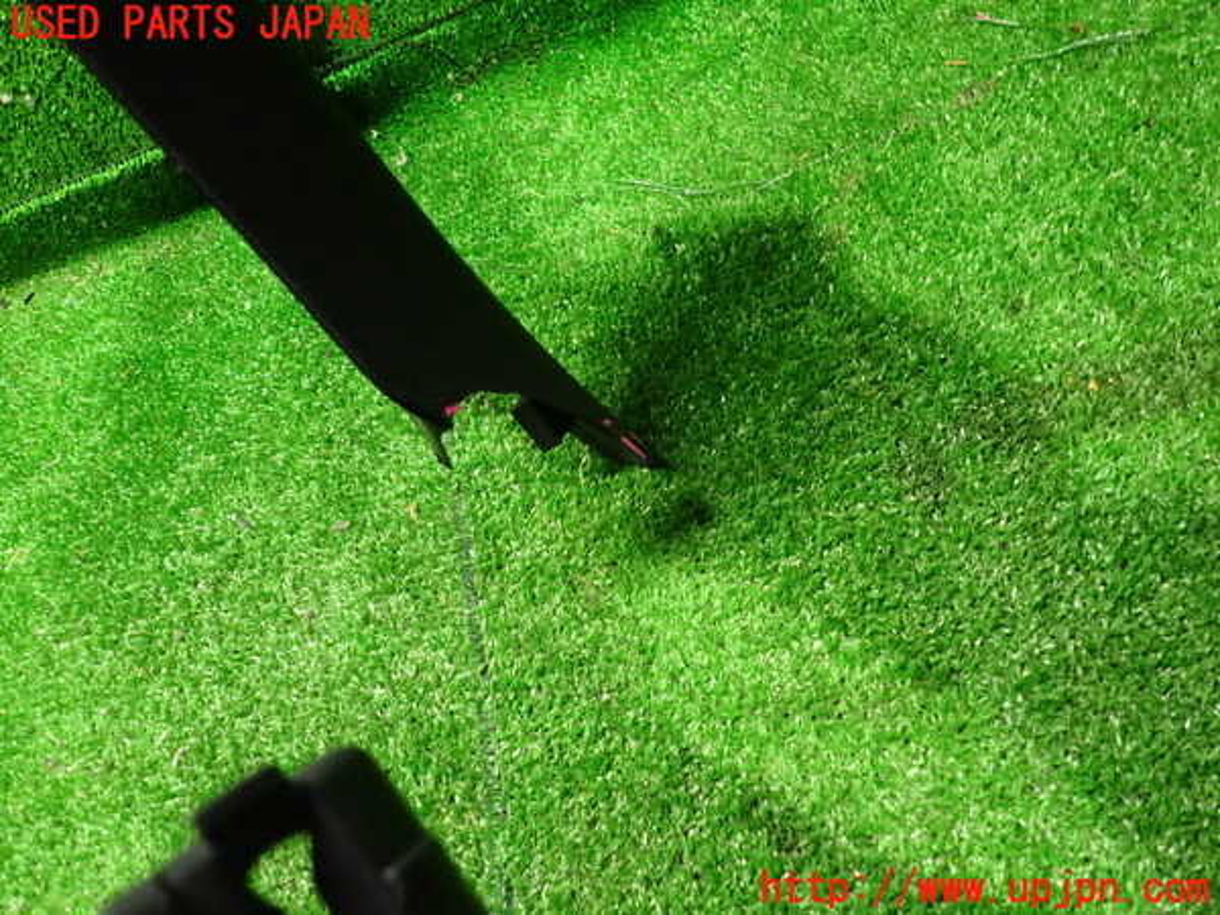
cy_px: 458
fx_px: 881
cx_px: 610
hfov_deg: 69.4
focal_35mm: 25
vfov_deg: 54.9
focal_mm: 4.5
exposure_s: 1/30
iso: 500
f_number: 2
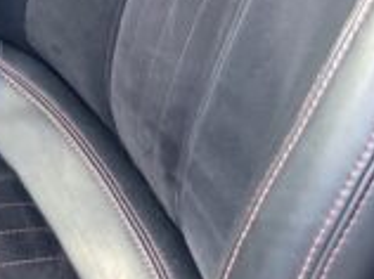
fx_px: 1424
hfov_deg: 14.2
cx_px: -147
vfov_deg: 10.6
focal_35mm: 132
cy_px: -215
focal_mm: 4.25
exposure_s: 1/121
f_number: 1.8
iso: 80
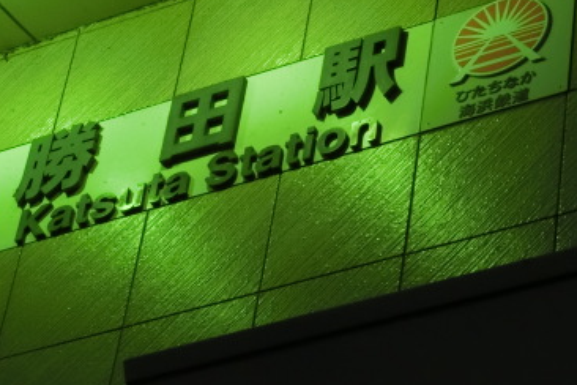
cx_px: 200
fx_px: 2708
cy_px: 104
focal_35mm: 169
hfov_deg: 12.1
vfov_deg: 8.1
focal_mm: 16.5
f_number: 5.6
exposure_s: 1/40
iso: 800
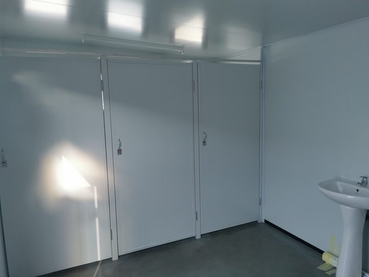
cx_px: 184
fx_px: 288
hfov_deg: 65.3
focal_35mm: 27
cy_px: 138
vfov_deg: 51.4
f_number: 1.6
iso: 50
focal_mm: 5.56
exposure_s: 1/100
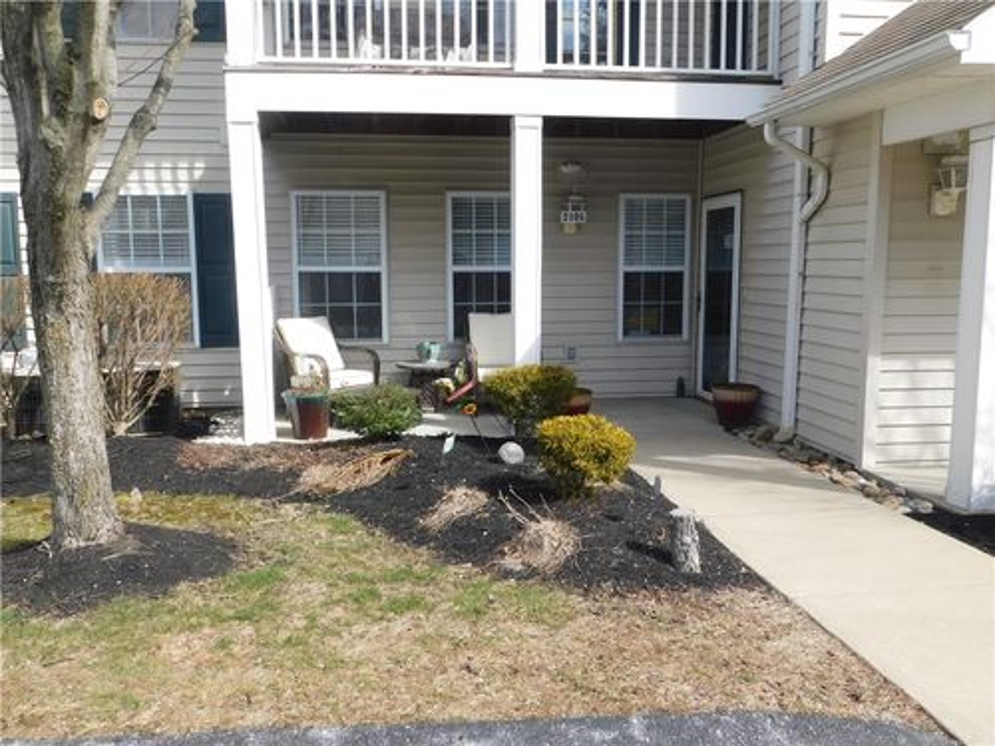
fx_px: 862
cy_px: 373
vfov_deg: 46.8
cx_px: 498
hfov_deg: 60.0
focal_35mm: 30
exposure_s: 1/800
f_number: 3.2
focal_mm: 5.3
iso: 125
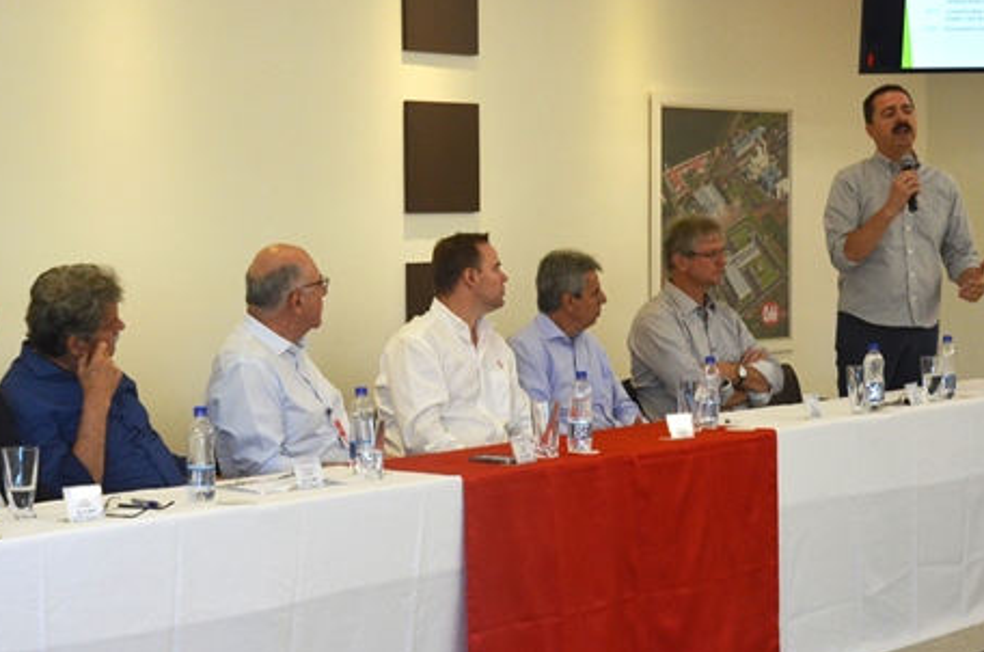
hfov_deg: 25.6
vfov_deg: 17.2
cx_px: 330
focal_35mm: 79
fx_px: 2155
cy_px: 287
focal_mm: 30
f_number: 4.2
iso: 500
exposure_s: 1/60
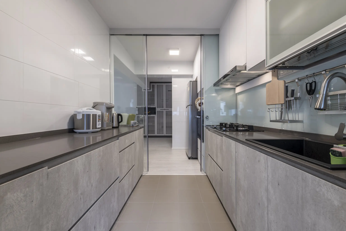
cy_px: 116
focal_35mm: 14
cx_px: 173
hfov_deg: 104.3
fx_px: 135
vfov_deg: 81.2
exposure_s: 1/5
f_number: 11
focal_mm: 14
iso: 80
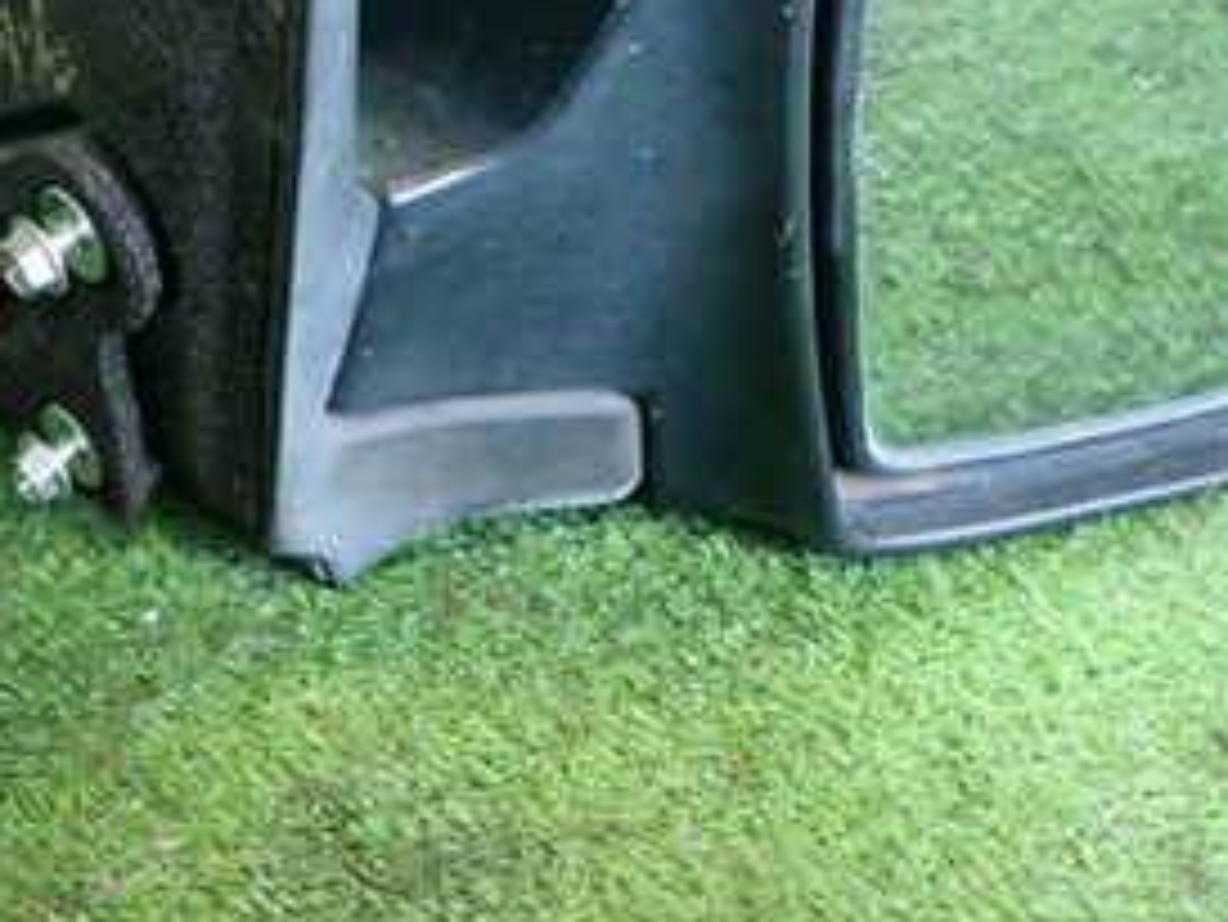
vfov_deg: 21.8
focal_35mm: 66
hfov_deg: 29.4
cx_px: 612
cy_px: 108
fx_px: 2342
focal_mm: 5.4
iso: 400
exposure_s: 1/30
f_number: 2.3
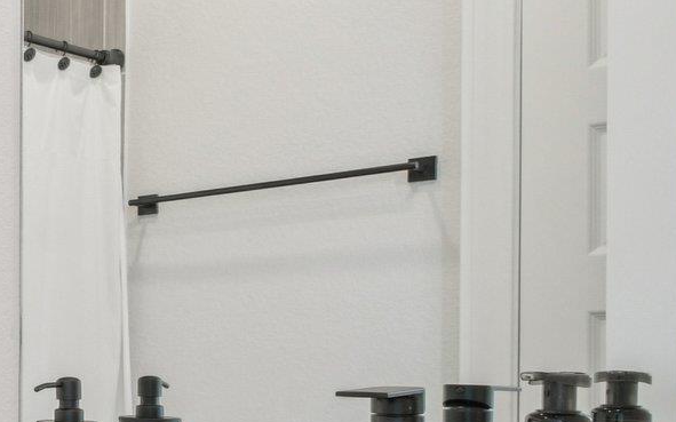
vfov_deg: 24.1
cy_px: 322
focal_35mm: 53
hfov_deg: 27.0
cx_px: -336
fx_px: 976
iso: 400
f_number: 8
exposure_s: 1/13
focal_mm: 10
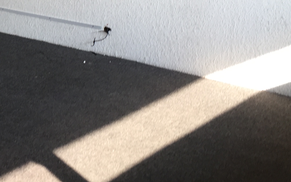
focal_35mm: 81
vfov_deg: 15.6
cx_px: -33
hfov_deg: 23.8
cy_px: -29
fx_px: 642
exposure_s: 1/60
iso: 40
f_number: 2.2
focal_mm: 4.15
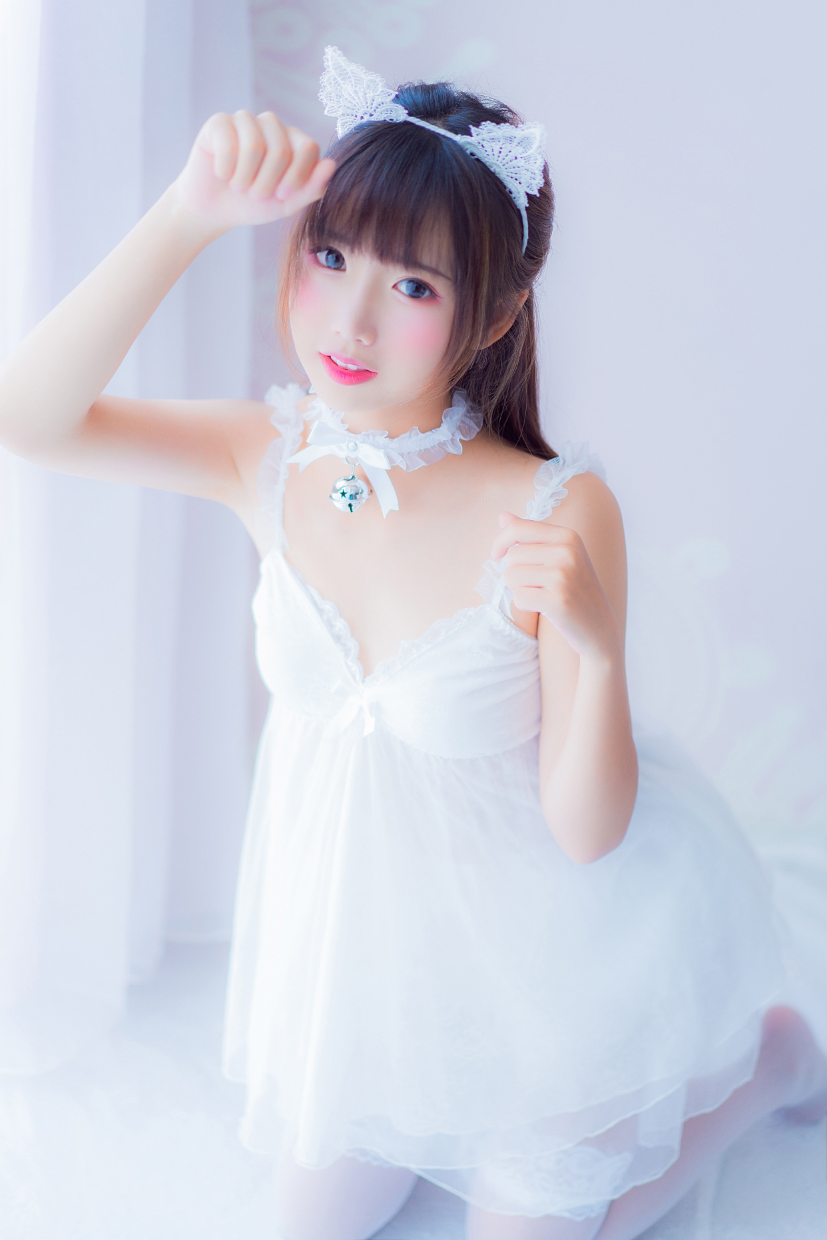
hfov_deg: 24.6
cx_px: 414
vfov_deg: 36.2
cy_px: 620
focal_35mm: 55
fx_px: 1894
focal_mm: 55
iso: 200
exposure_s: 1/100
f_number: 1.8
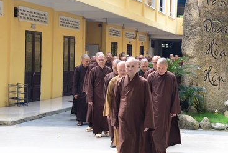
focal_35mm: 85
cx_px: 197
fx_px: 539
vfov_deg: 16.1
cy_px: 68
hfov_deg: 23.4
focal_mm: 48
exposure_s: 1/160
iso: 200
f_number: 5.6
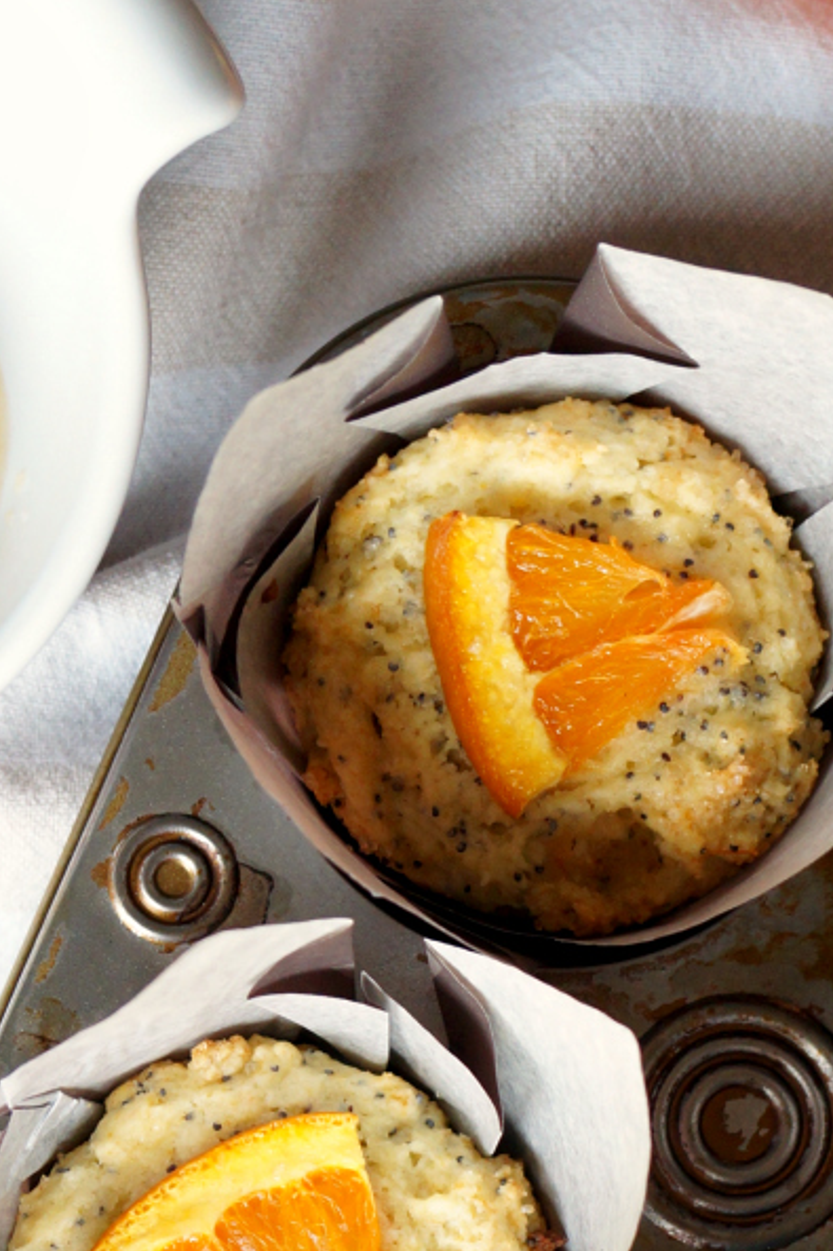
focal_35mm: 114
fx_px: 3959
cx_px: 603
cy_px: 1379
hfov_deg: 12.0
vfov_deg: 17.3
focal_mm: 30
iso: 800
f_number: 3.5
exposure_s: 1/100
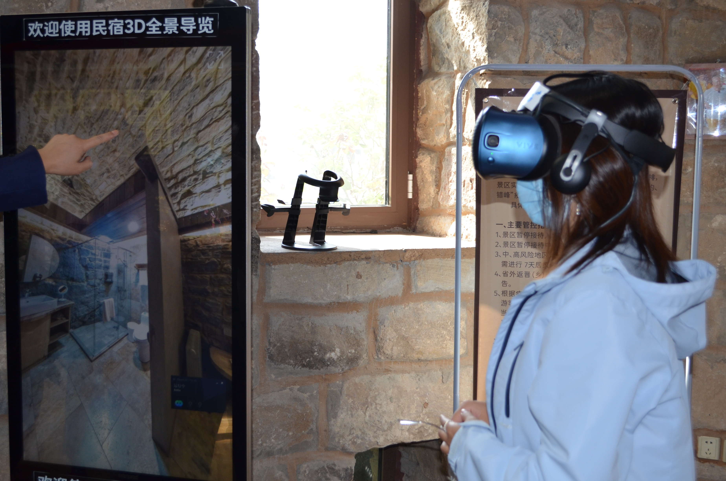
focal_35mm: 48
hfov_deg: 41.2
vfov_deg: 28.0
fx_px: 966
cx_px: 363
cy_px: 240
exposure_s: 1/100
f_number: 4.8
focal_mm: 32
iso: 400
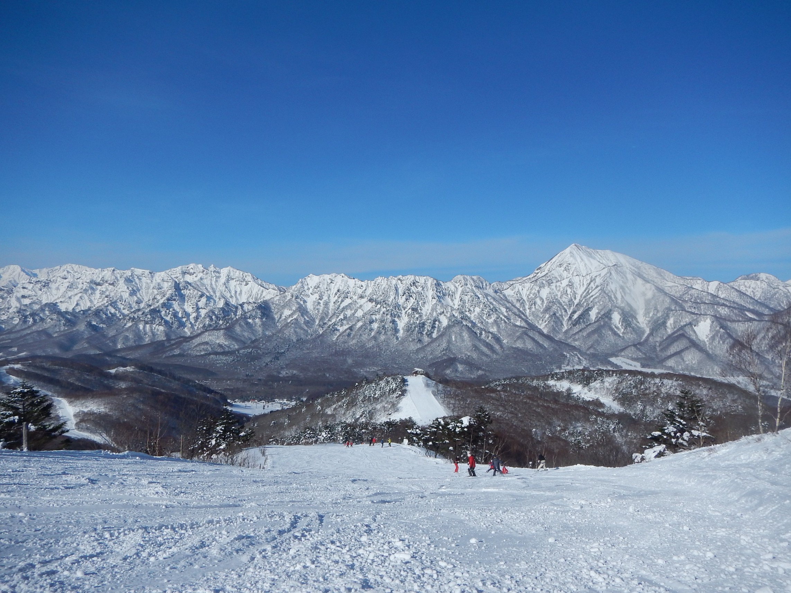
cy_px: 296
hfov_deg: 63.4
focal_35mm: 28
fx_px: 640
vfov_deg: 49.7
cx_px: 396
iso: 125
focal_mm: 5
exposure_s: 1/800
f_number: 7.8
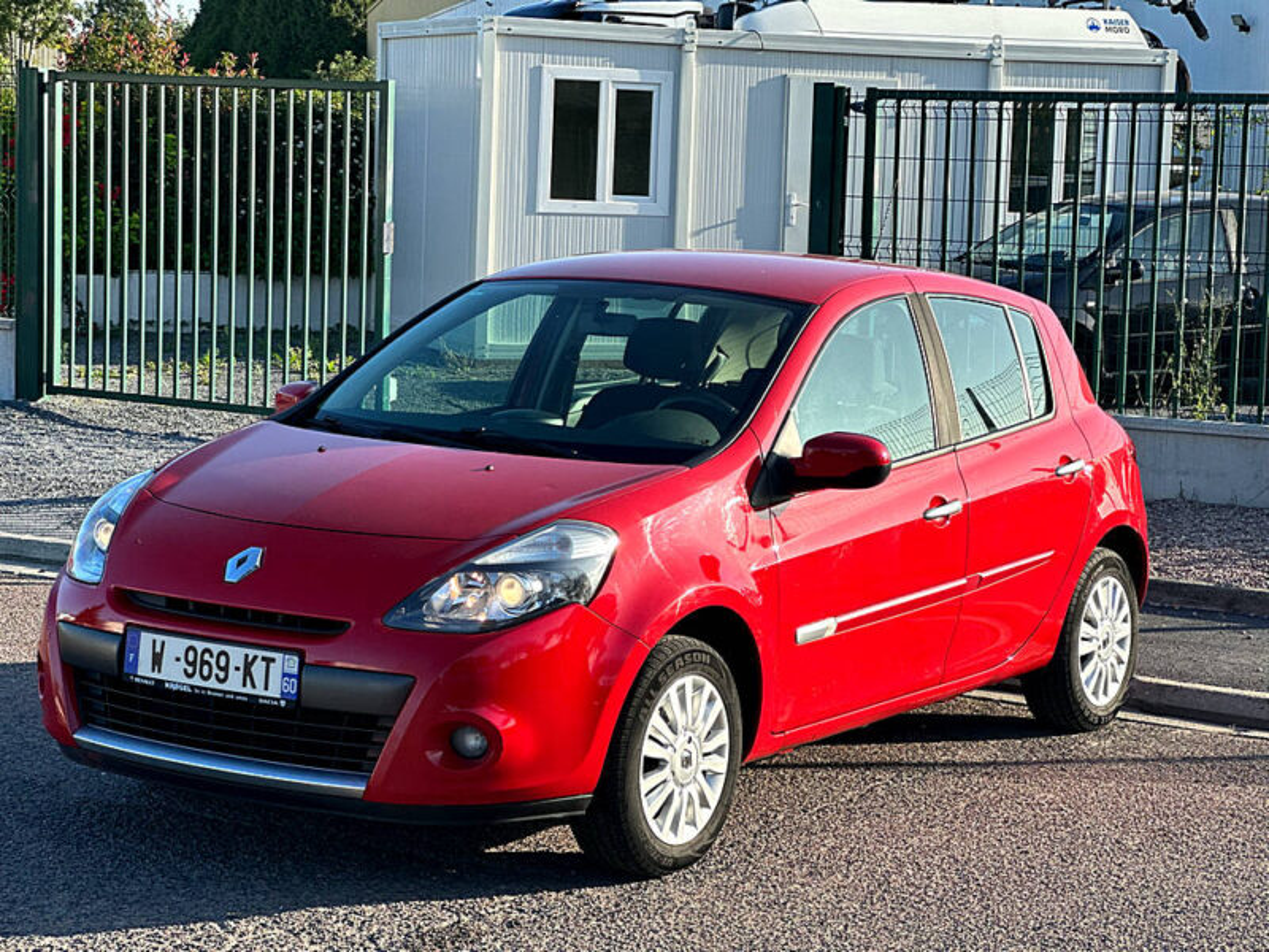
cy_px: 476
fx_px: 2823
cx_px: 634
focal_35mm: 77
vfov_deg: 19.1
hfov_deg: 25.3
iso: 25
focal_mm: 9
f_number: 2.8
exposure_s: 1/243
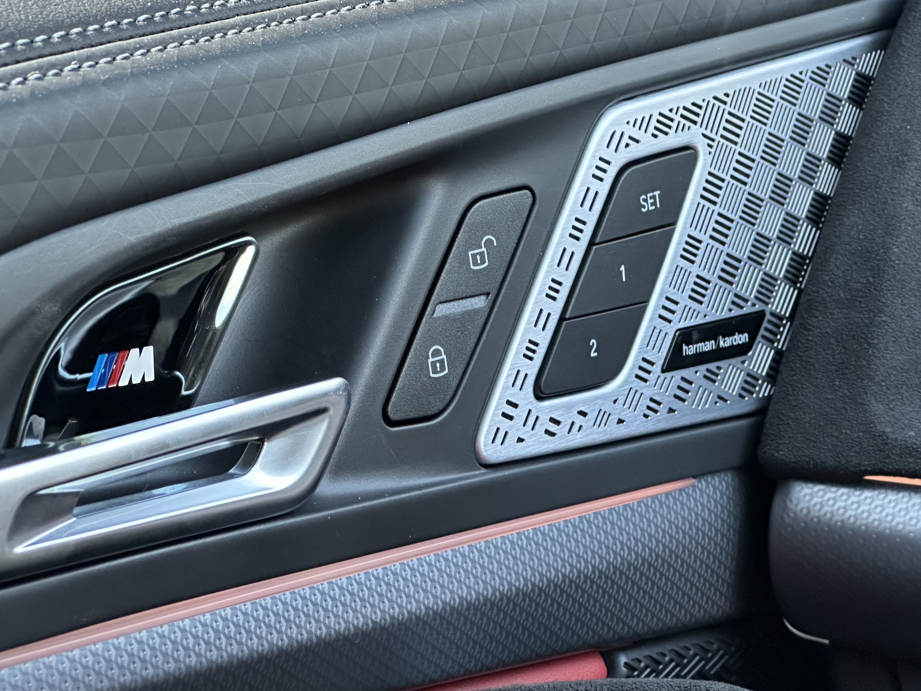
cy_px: 283
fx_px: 2900
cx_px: 506
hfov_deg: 18.0
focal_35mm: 109
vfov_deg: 13.6
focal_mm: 9
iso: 250
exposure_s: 1/60
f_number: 2.8
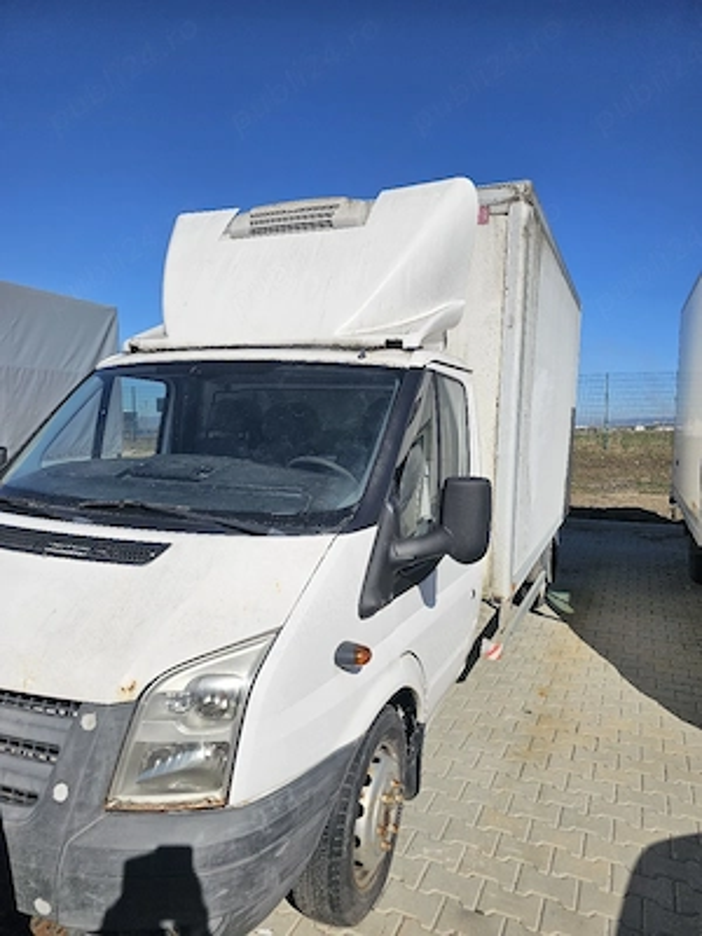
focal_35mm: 23
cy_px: 468
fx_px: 622
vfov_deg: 73.9
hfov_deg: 58.9
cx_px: 351
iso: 10
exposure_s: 1/2000
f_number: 1.7
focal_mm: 6.3
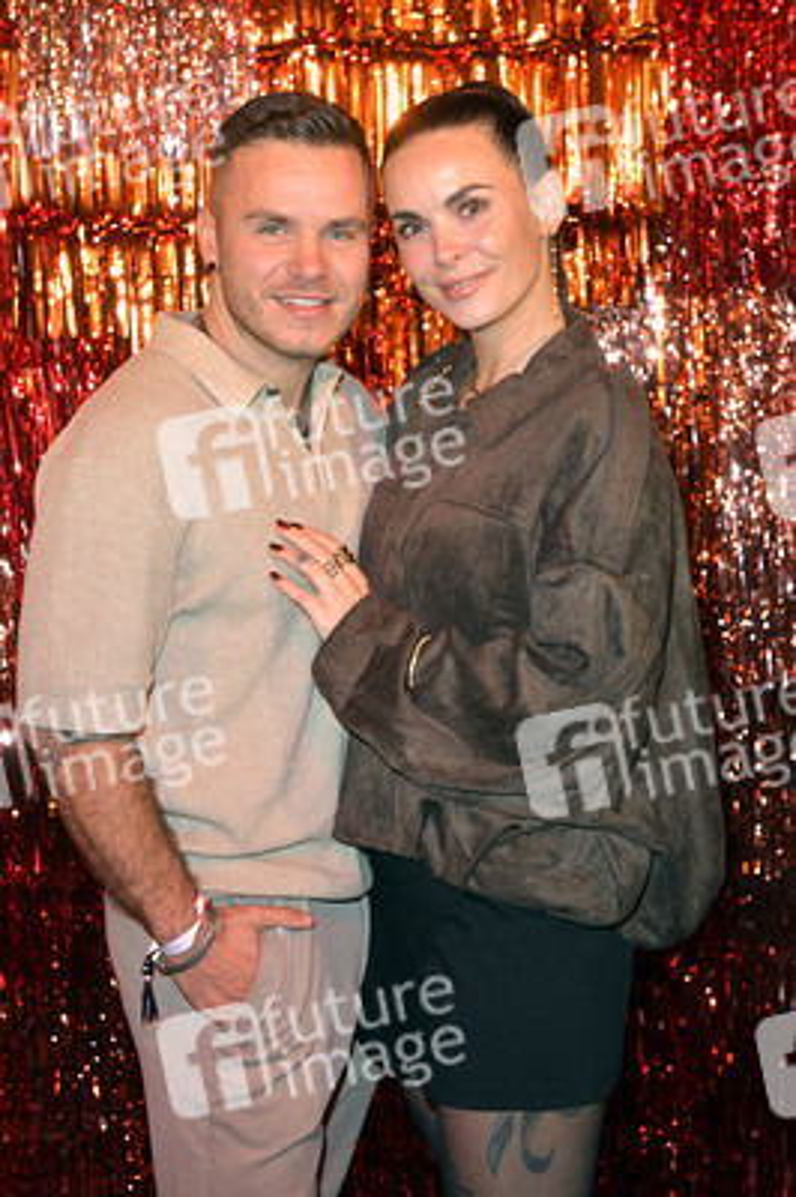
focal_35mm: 56
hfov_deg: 24.2
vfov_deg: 35.7
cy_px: 598
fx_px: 1860
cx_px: 398
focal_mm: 56
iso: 1600
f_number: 6.3
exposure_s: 1/160
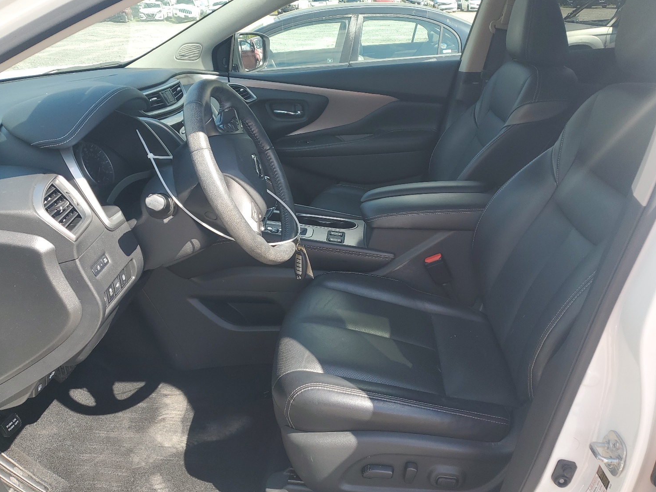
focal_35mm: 28
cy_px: 241
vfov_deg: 49.7
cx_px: 351
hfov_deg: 63.4
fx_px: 531
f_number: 1.5
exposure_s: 1/667
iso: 50
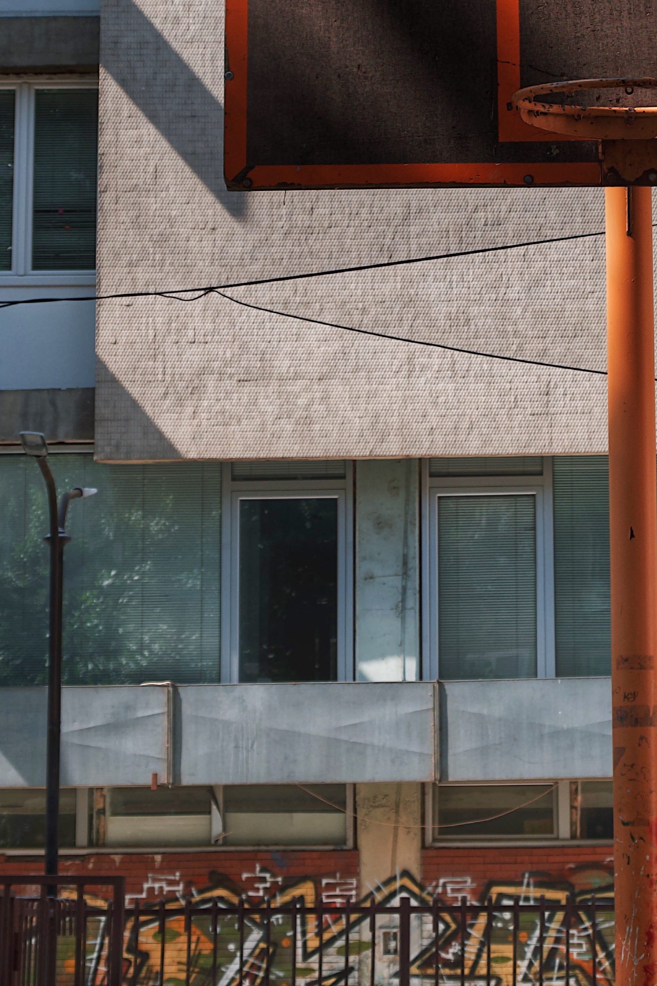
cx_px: 603
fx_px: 3669
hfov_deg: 10.2
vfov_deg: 15.2
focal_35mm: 134
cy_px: 154
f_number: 5.6
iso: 160
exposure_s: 1/500
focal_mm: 31.5
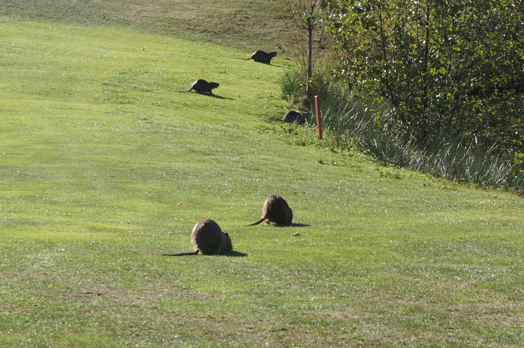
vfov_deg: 7.6
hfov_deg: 11.4
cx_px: 262
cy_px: 174
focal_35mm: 180
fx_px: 2617
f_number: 7.1
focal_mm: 60
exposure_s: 1/250
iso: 100
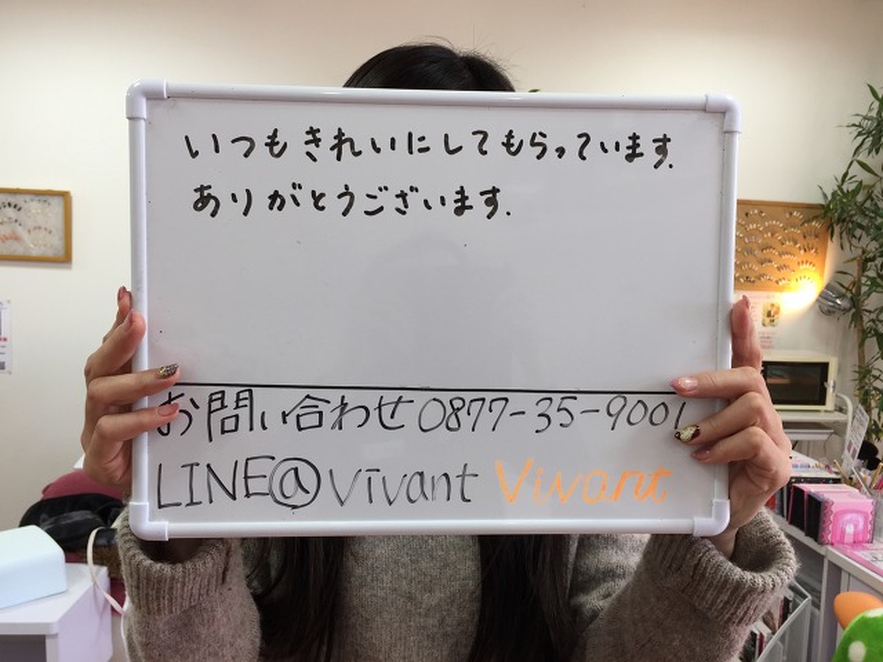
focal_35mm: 29
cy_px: 331
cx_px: 442
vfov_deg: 48.2
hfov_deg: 61.7
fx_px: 740
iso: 32
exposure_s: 1/60
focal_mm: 4.15
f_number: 2.2
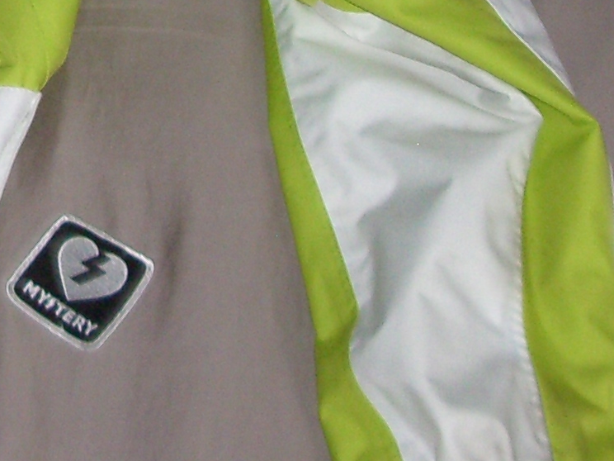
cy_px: -223
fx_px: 2501
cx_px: -139
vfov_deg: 10.2
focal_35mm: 141
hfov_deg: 13.6
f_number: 2.8
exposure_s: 1/60
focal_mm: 6.8
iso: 200
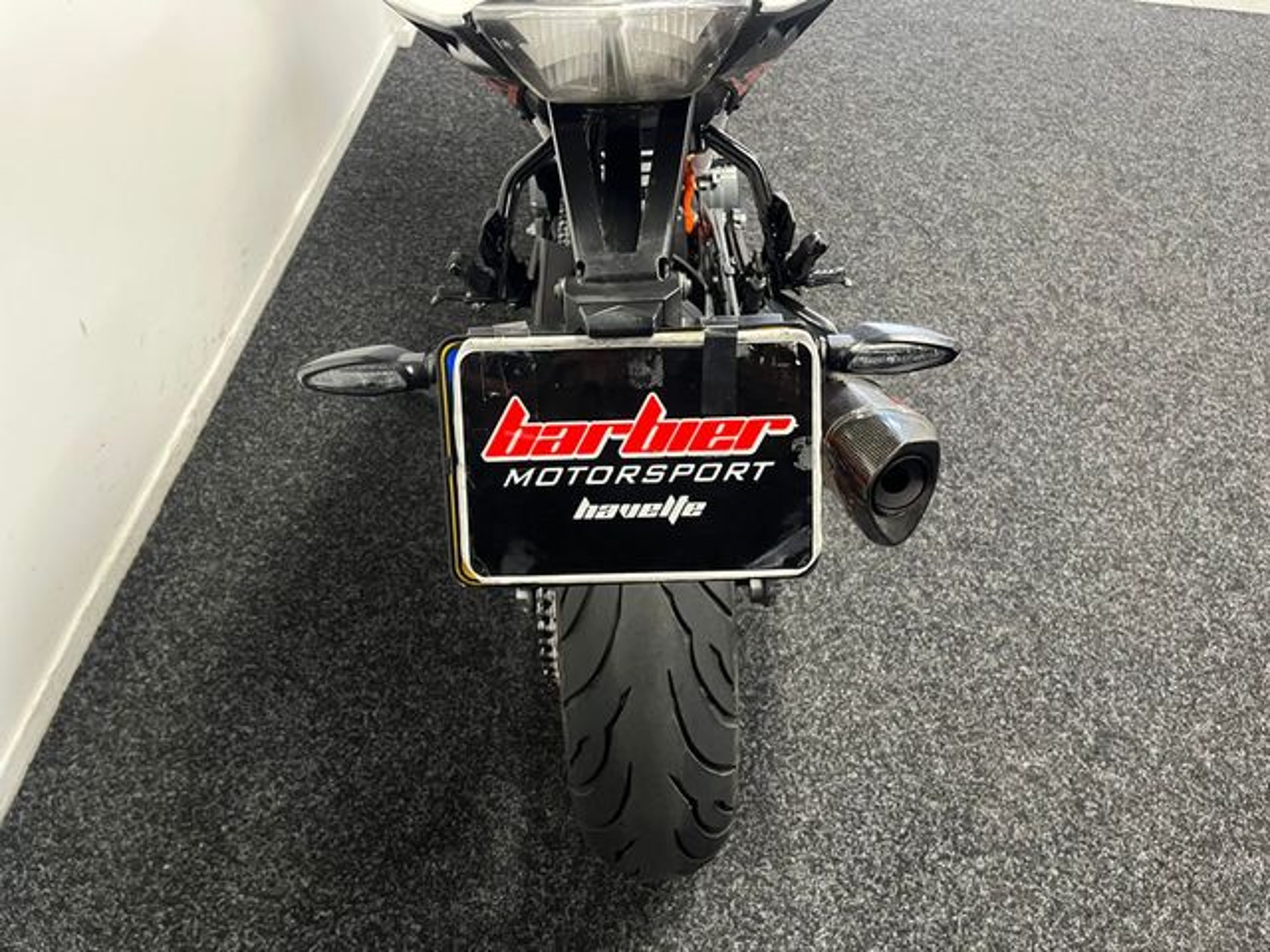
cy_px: 476
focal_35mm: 26
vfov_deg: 53.1
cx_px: 635
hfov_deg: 67.3
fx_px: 954
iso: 500
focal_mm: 5.1
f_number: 1.6
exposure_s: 1/50
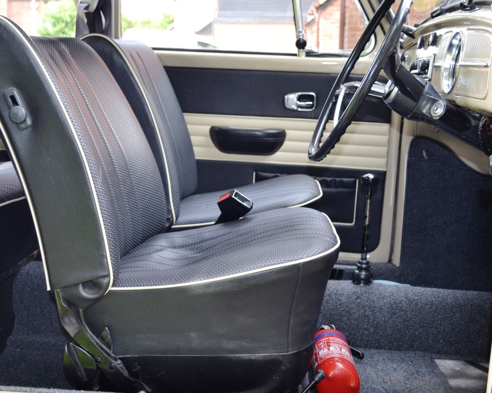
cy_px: 201
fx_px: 714
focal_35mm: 49
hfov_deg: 38.0
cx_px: 214
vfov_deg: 30.8
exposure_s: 1/125
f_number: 4
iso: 400
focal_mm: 24
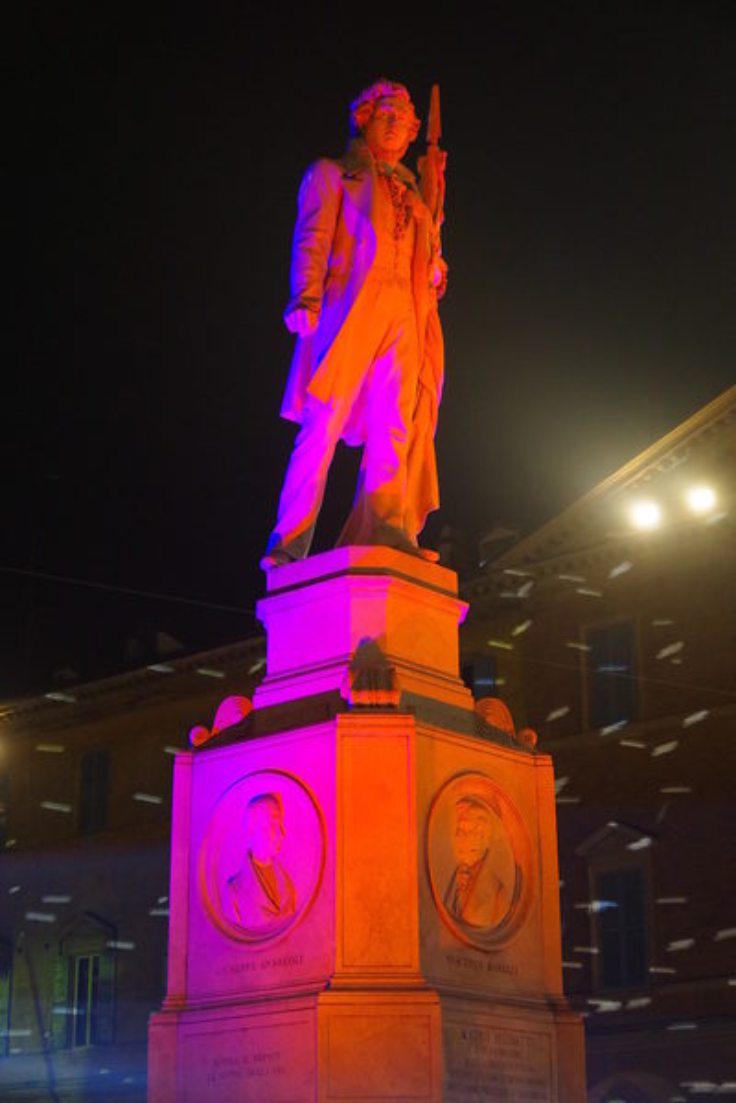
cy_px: 552
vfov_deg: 33.4
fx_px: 1840
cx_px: 368
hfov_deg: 22.6
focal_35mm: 60
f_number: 4.5
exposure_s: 1/13
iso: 3200
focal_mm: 40
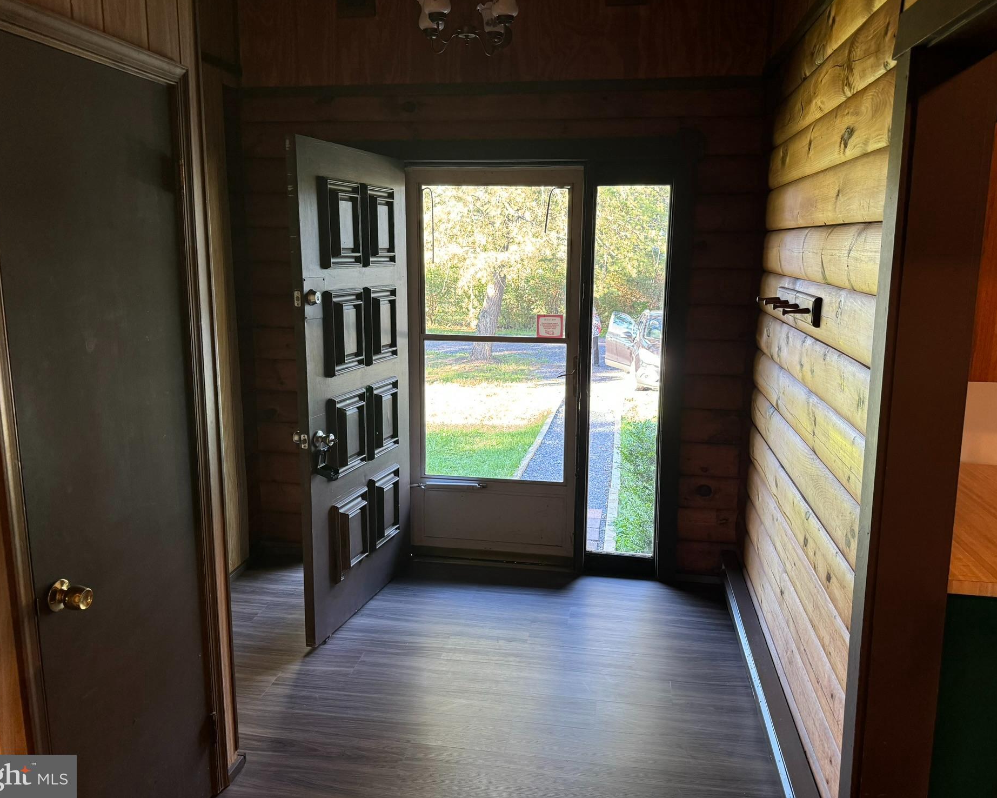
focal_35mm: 26
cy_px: 384
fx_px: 767
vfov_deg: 54.9
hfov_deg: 66.0
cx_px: 495
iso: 250
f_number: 1.78
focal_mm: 6.76
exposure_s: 1/60
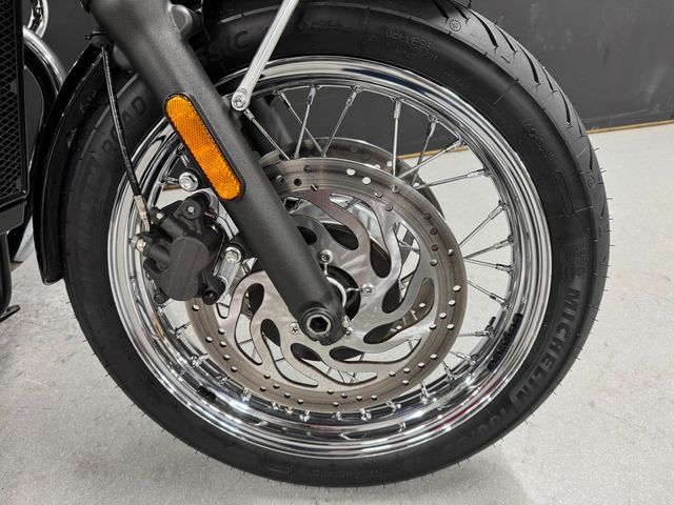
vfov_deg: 56.8
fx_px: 467
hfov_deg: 71.6
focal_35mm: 24
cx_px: 337
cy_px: 252
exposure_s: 1/50
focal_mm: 6.76
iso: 250
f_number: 1.78
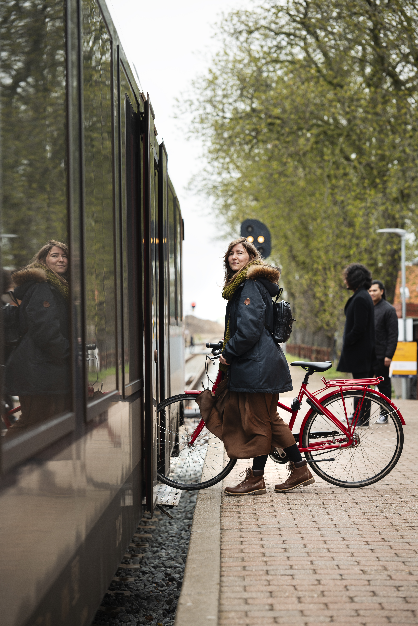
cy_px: 313
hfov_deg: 16.1
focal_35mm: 85
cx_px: 209
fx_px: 1479
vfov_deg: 23.9
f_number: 3.2
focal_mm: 85
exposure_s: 1/200
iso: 100
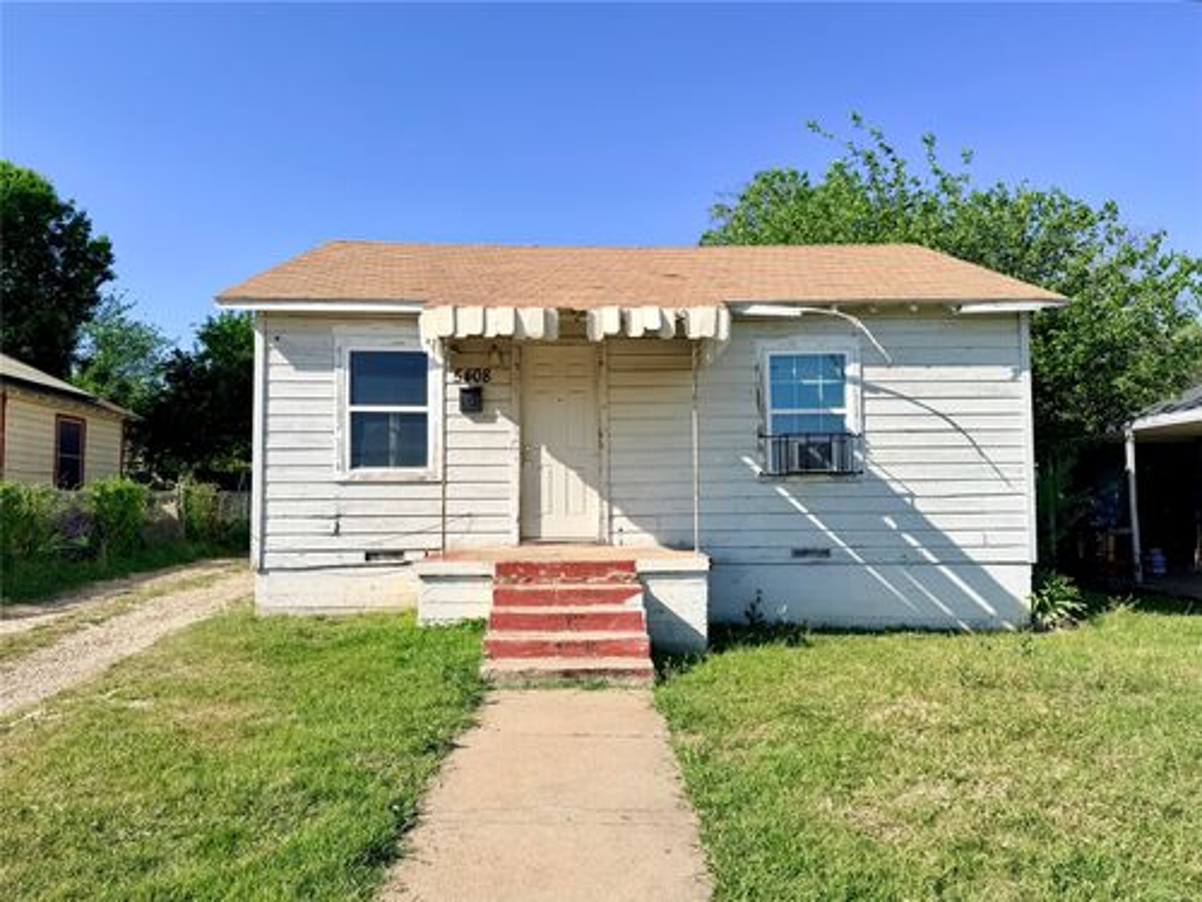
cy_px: 451
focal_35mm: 24
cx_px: 601
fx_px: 833
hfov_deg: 71.6
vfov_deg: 56.8
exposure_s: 1/5714
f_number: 1.78
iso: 80
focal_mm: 6.76
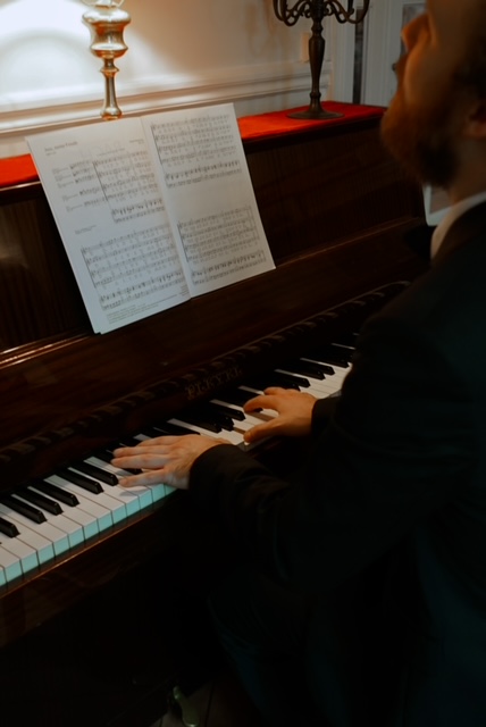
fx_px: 849
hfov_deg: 32.0
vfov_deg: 46.4
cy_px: 364
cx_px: 243
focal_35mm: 42
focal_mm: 28
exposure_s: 1/60
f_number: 2.8
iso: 640
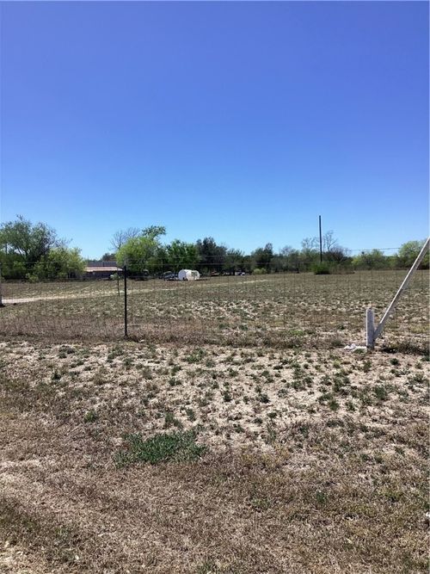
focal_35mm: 31
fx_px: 514
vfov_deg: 58.4
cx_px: 215
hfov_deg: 45.4
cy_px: 287
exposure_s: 1/1852
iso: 25
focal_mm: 3.3
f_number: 2.4
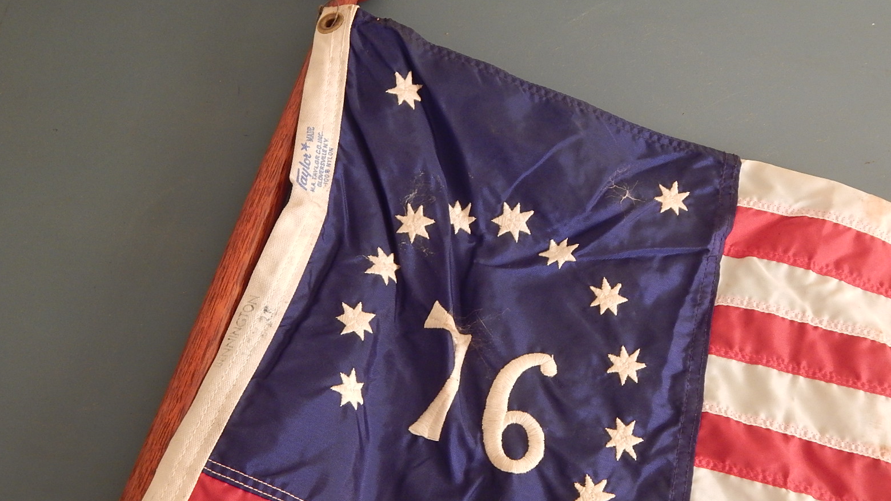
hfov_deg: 52.8
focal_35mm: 38
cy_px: 288
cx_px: 443
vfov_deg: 31.1
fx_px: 898
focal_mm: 6.1
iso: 320
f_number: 3.3
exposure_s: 1/30
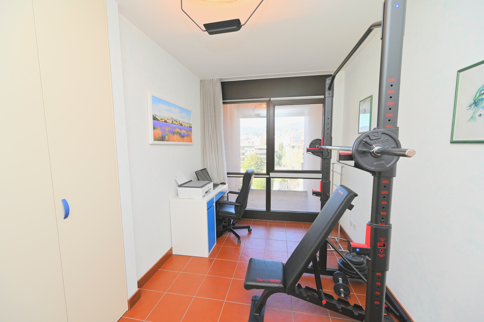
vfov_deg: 81.1
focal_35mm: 14
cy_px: 161
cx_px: 242
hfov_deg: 104.3
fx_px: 188
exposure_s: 1/125
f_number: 5.6
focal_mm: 14
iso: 200
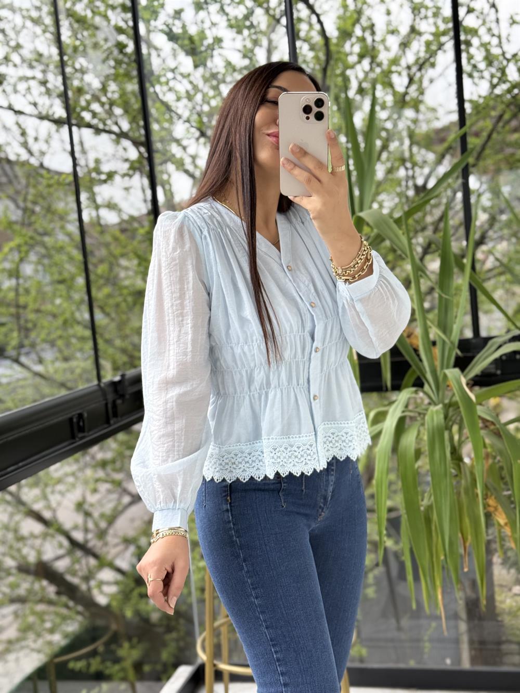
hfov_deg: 30.3
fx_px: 961
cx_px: 260
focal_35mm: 48
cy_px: 346
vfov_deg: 39.7
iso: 80
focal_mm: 6.76
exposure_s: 1/557
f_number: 1.78
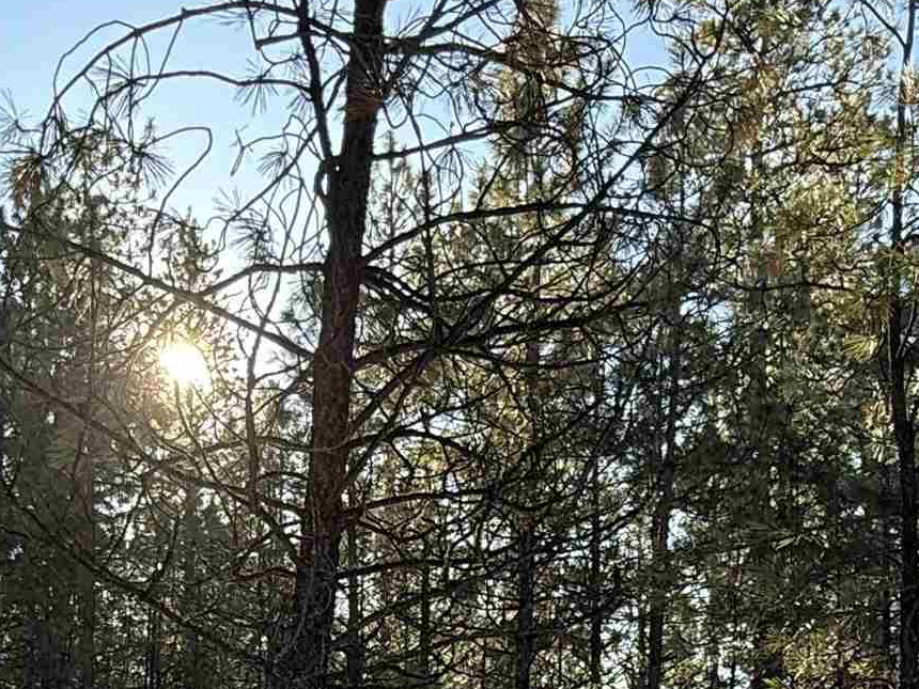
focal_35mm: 50
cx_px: 348
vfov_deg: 26.6
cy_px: 771
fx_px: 1327
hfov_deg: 38.0
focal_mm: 2.22
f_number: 2.2
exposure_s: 1/264
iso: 64
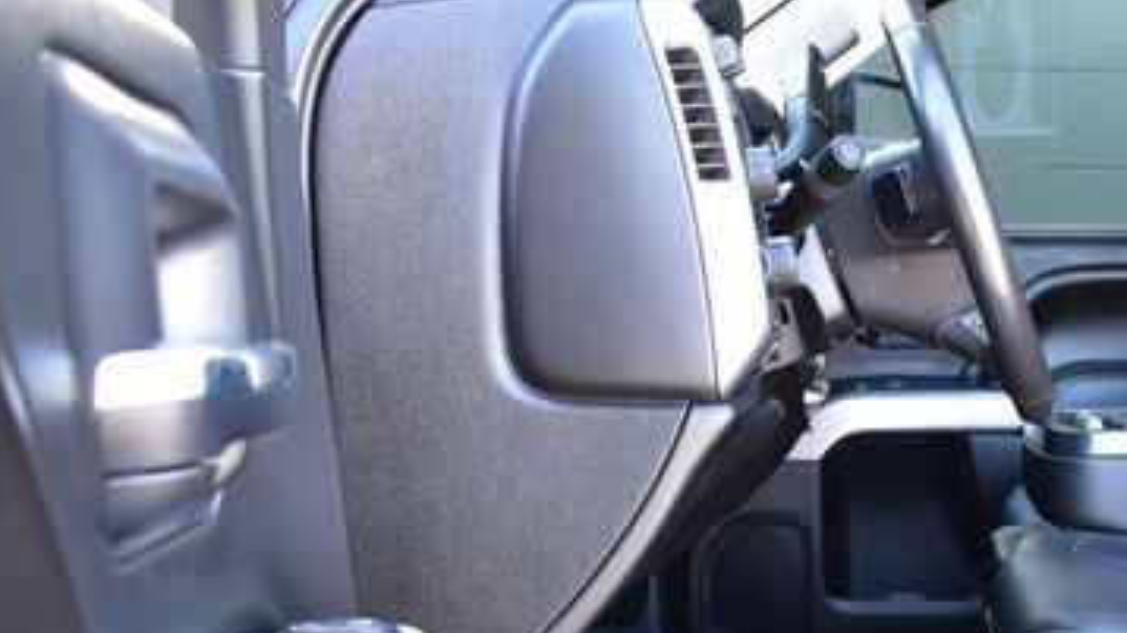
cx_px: 976
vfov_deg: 19.6
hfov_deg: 33.9
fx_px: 1760
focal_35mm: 59
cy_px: 668
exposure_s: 1/20
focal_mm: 21
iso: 400
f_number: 6.3
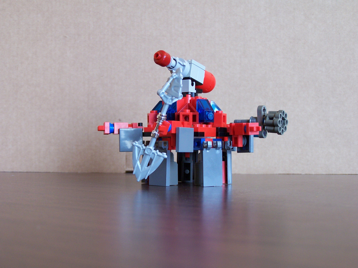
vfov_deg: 21.9
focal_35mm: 67
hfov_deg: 29.0
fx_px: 693
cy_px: 134
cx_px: 179
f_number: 3.2
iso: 140
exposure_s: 1/20
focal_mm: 11.1
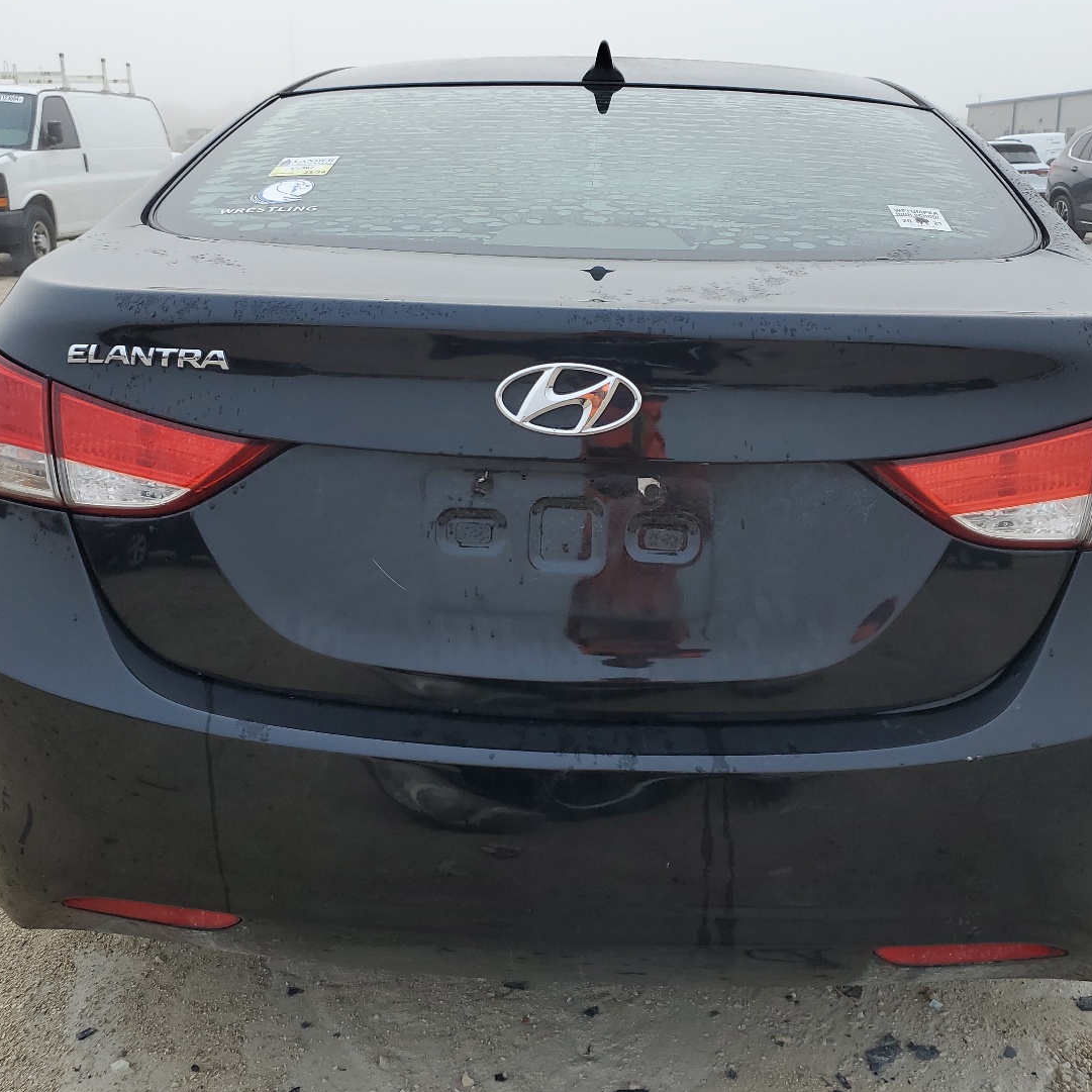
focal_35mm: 34
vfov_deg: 48.4
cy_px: 513
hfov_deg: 48.4
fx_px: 1213
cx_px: 578
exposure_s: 1/417
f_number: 1.5
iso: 50
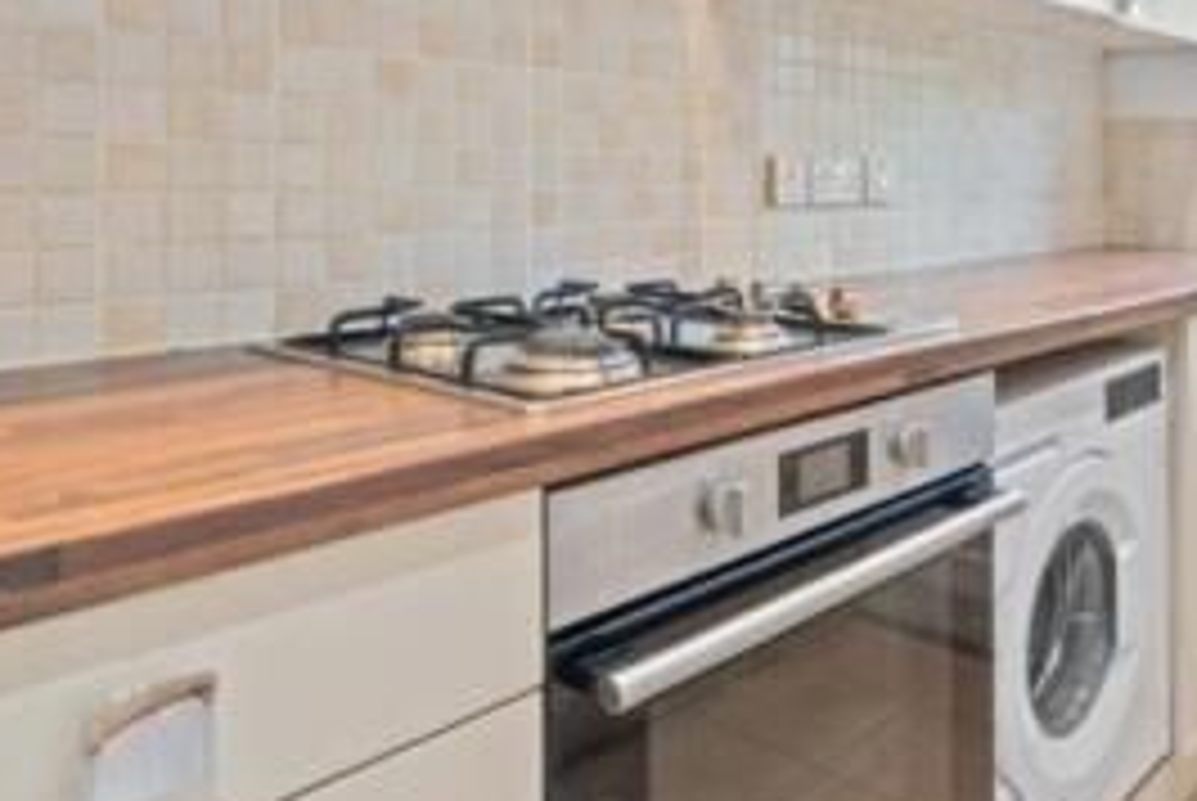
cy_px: 155
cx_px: 848
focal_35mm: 32
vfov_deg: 39.5
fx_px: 1065
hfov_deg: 56.7
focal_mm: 13
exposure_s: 2.5
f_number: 20
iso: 800
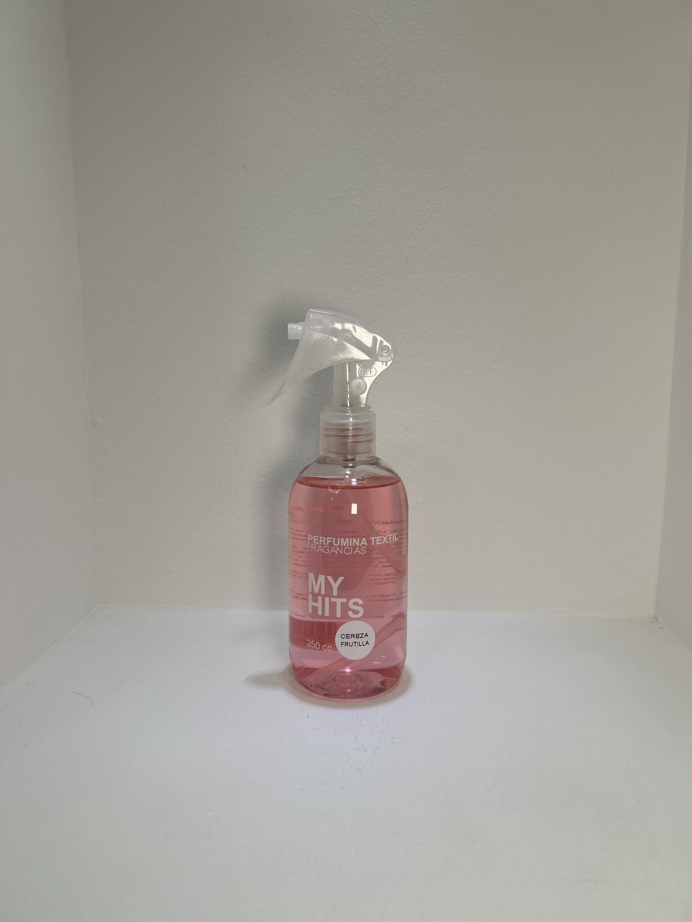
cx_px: 346
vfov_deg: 67.3
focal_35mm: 26
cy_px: 461
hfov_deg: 53.1
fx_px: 693
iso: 50
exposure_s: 1/458
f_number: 1.5
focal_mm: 5.7
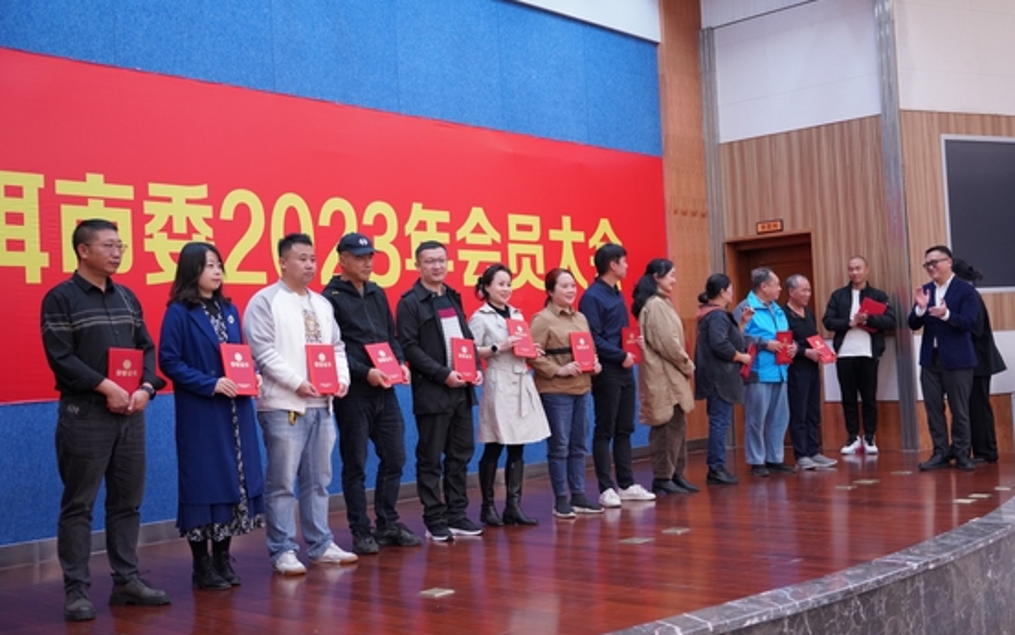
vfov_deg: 30.1
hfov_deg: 46.5
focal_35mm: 43
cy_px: 321
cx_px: 545
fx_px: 1181
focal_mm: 38.6
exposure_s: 1/250
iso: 1600
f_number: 2.8
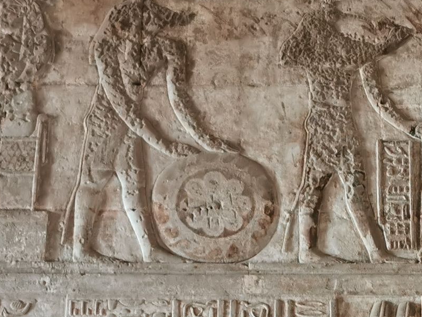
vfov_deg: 10.9
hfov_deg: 14.5
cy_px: 331
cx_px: 338
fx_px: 1646
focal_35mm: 135
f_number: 1.6
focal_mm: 5.56
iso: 250
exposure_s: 1/40
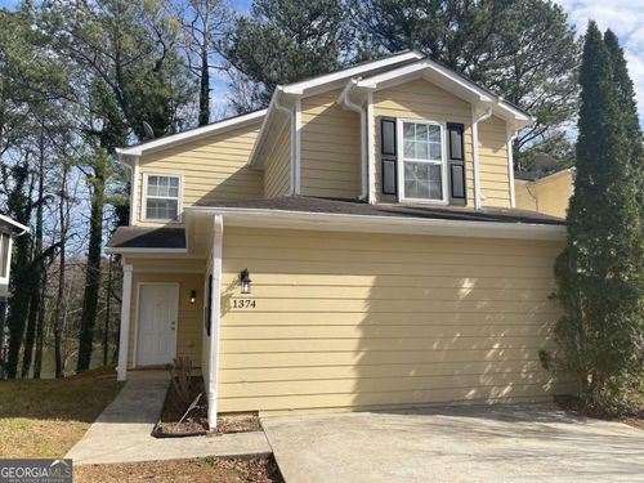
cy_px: 242
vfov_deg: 54.9
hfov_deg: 69.4
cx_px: 322
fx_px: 465
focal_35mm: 25
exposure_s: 1/3559
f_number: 1.6
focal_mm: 5.1
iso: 32
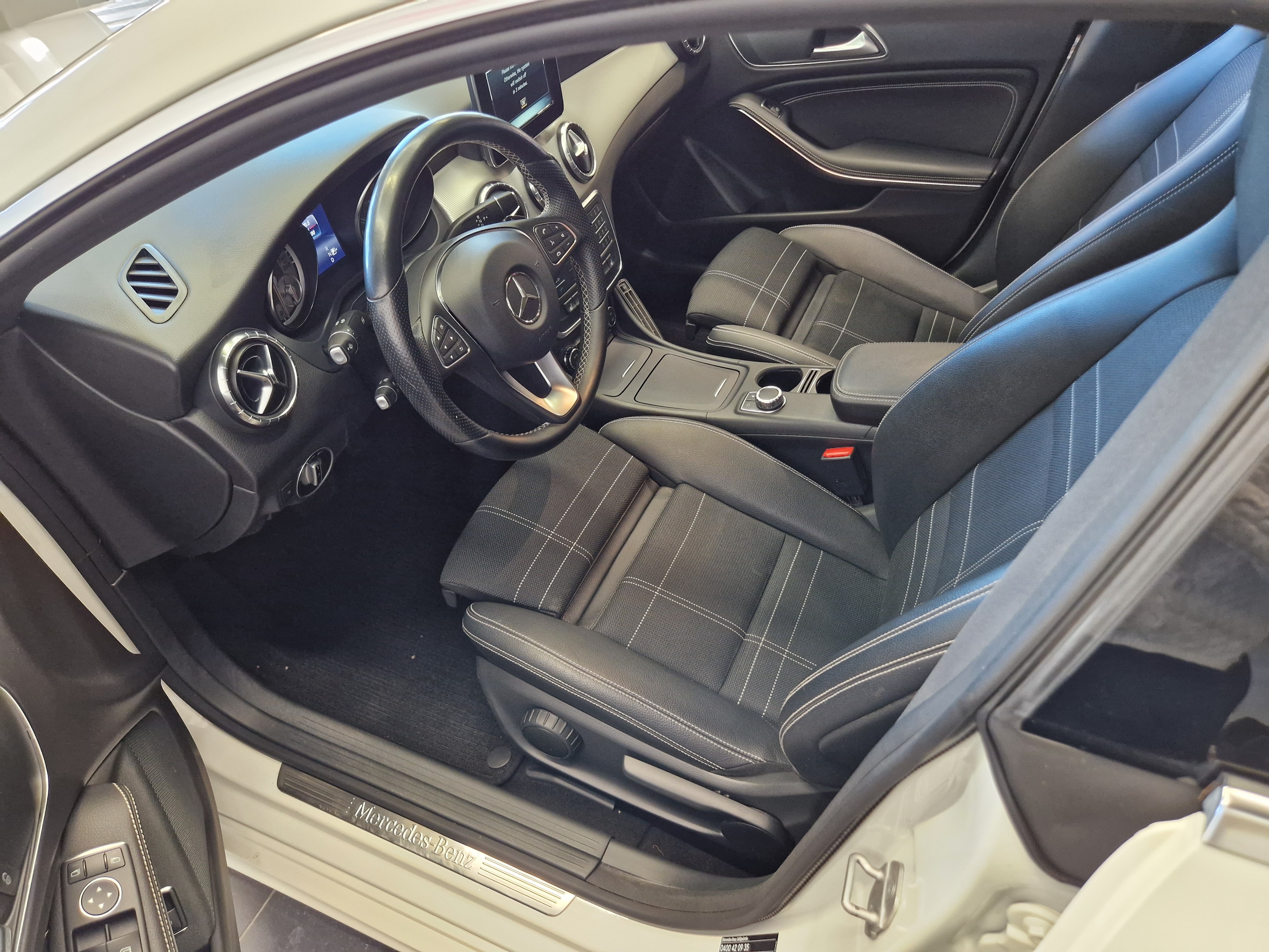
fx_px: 843
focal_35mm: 23
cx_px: 634
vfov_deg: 58.9
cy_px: 476
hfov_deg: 73.9
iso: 400
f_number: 1.8
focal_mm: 5.4
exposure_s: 1/100
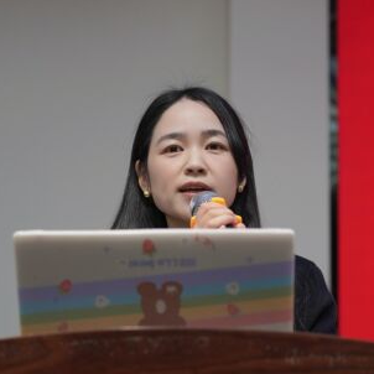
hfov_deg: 15.8
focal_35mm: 110
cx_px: 219
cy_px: 253
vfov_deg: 15.8
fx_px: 1345
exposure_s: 1/160
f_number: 4
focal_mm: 63
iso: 500
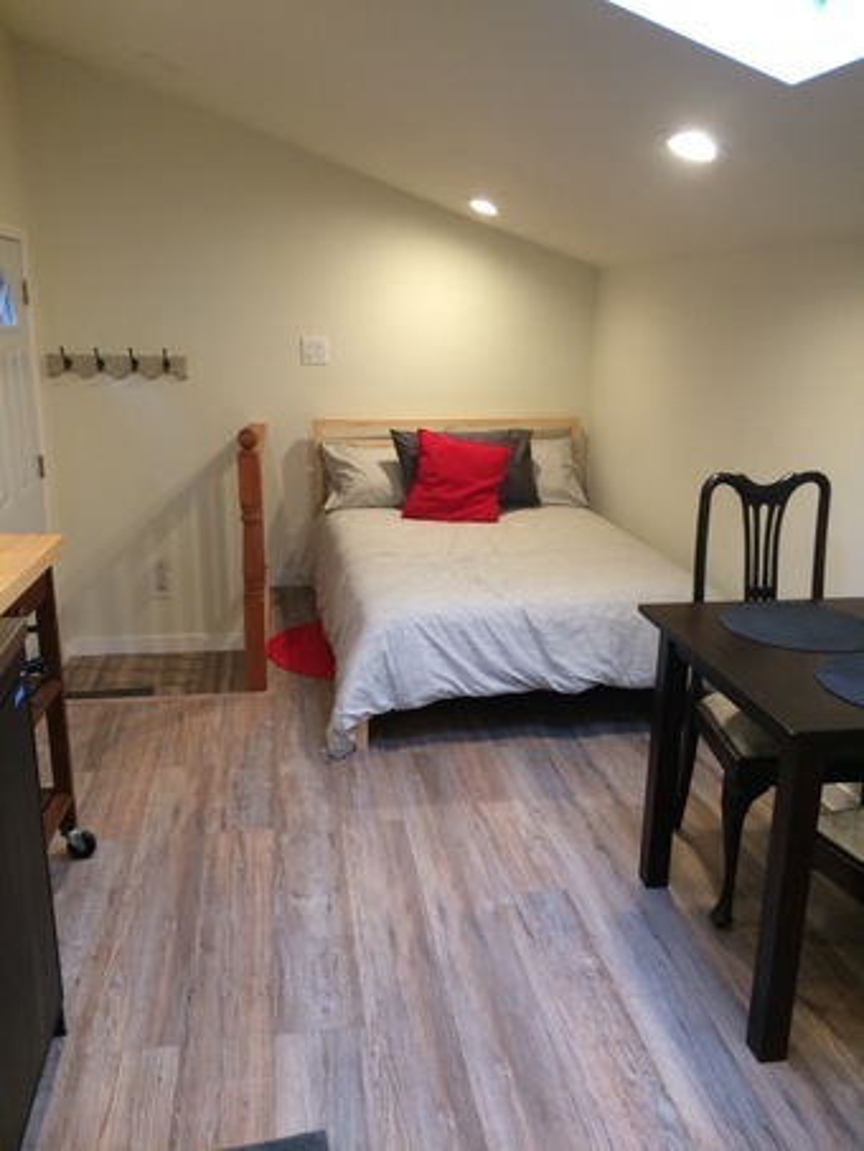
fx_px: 965
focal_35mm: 29
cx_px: 432
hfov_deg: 48.2
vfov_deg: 61.6
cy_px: 576
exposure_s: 1/30
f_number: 2.2
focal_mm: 4.15
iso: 100
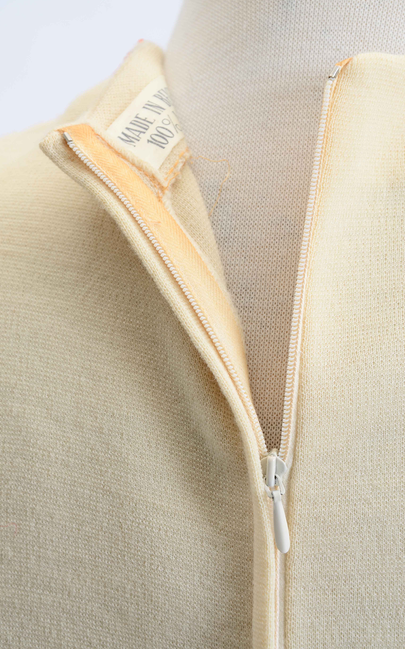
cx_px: 197
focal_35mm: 123
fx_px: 2172
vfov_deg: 17.0
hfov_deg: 10.7
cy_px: 326
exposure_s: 1/80
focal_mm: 80
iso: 160
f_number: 7.1
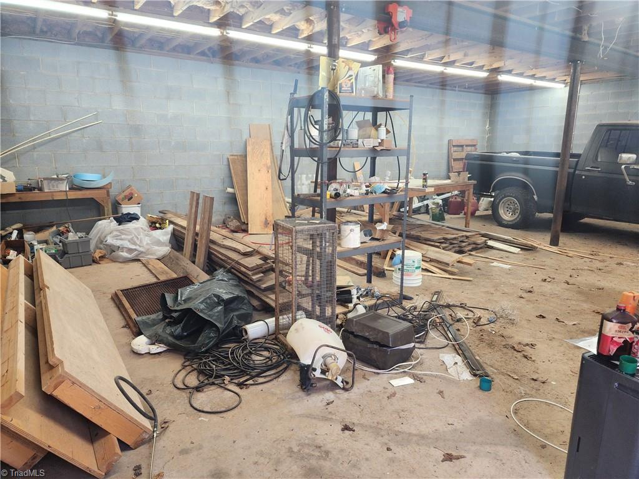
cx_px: 320
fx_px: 425
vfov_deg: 58.9
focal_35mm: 23
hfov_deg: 73.9
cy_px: 240
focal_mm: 6.4
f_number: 1.8
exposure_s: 1/120
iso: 250
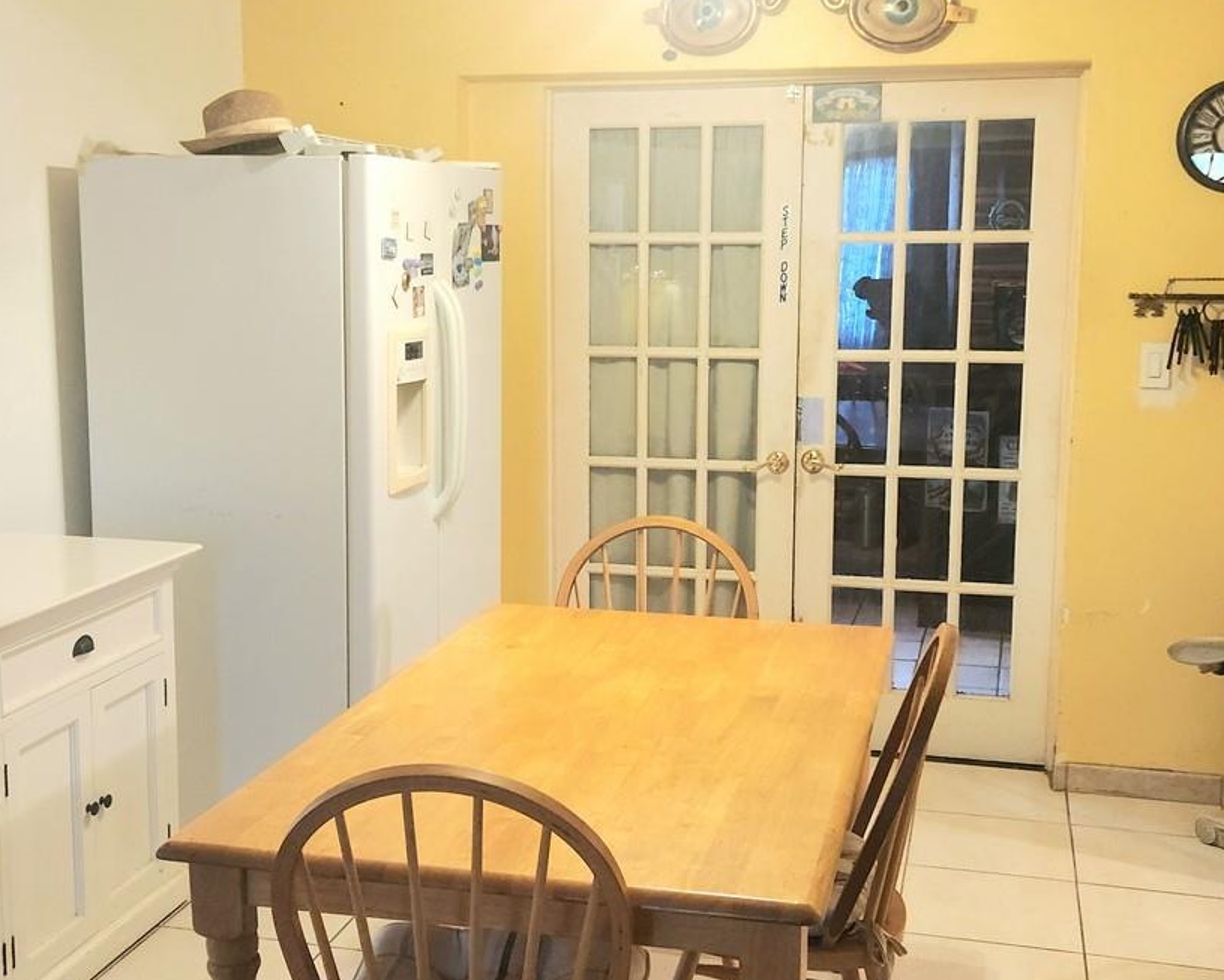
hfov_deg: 42.0
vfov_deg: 34.2
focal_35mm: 44
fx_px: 1594
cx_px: 591
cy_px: 498
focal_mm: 5.4
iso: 200
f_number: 1.8
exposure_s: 1/40
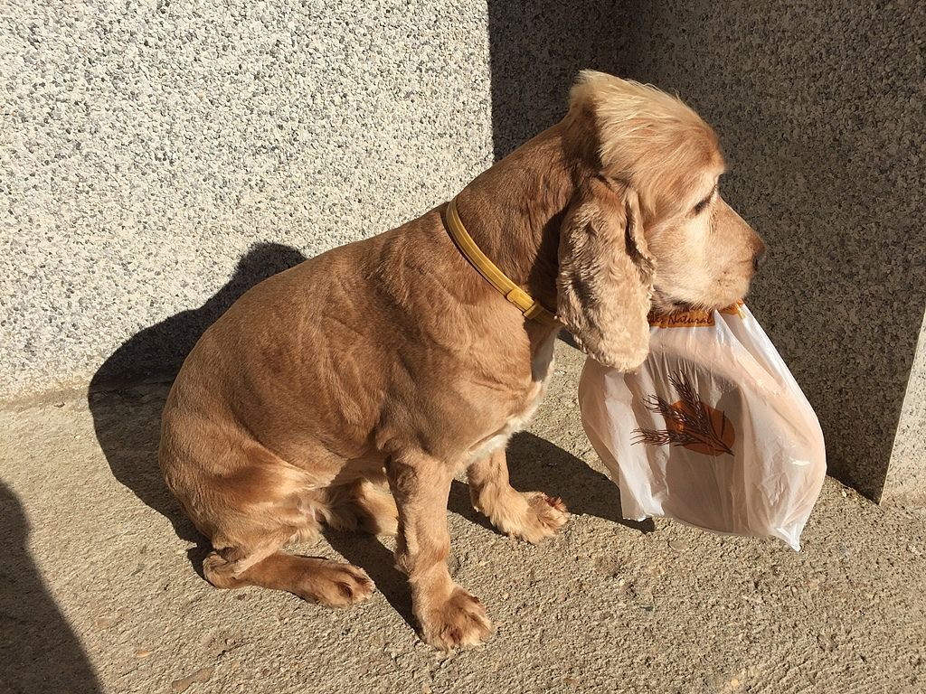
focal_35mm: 29
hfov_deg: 61.7
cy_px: 347
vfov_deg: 48.2
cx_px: 463
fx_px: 776
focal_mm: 4.15
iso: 32
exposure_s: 1/3049
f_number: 2.2
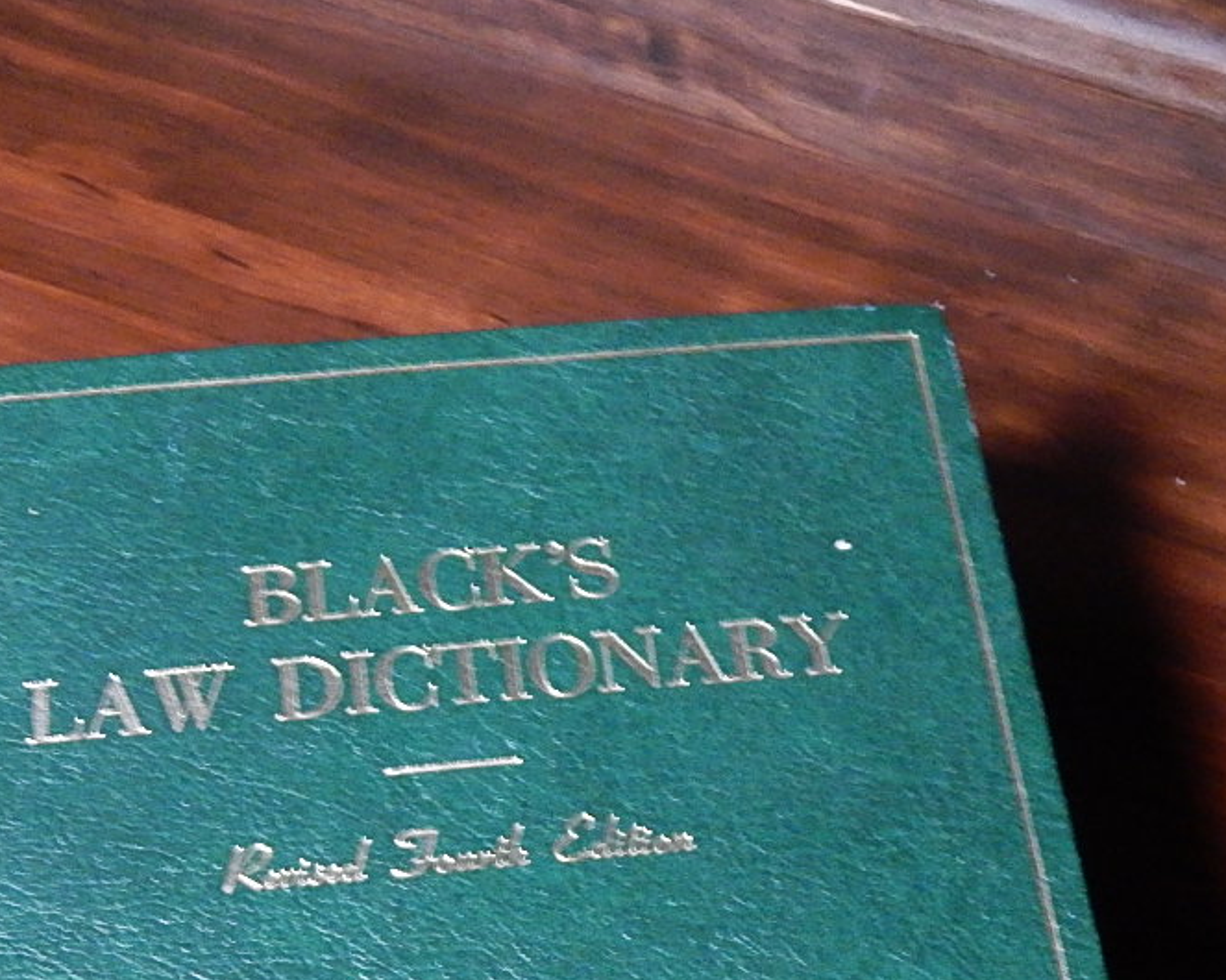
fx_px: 2394
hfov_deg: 28.7
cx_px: 555
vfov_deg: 21.8
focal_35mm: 66
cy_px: 1095
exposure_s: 1/8
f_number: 3.2
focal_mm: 5.1
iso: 560
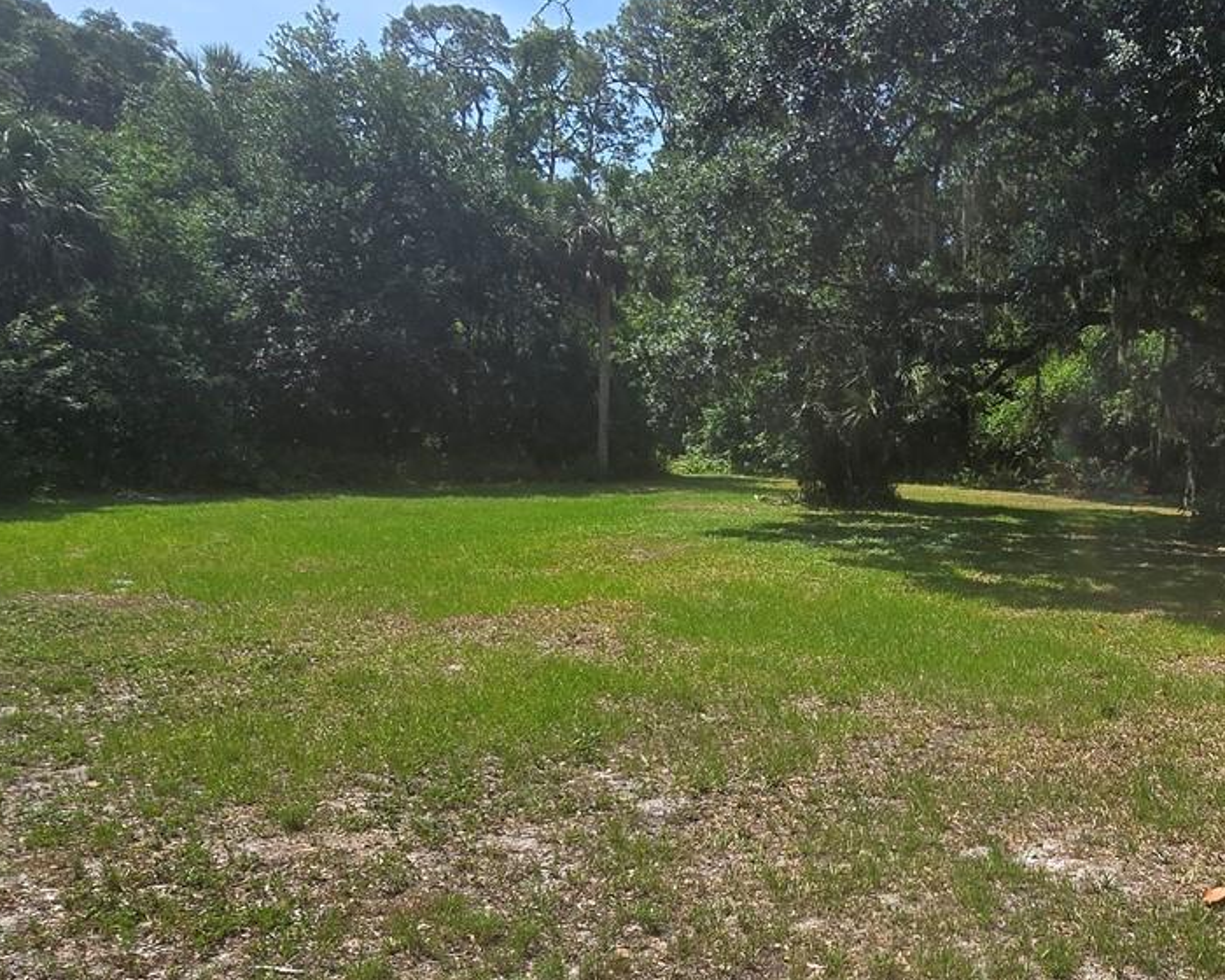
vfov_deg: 49.5
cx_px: 924
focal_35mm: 29
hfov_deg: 57.3
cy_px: 614
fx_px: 1051
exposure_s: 1/1709
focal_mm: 2.2
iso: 50
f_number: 2.2
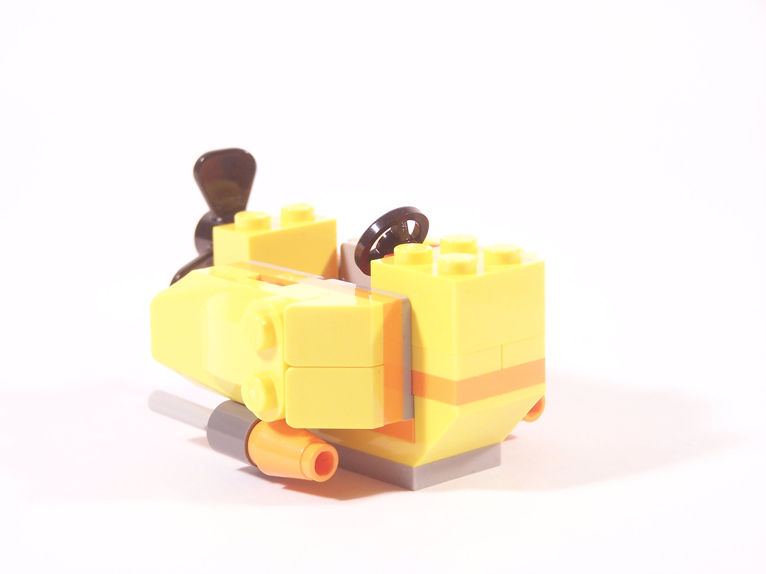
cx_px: 383
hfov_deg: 18.7
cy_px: 287
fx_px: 2323
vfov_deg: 14.1
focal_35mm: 105
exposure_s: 1/10
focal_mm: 17.5
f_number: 3.2
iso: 100
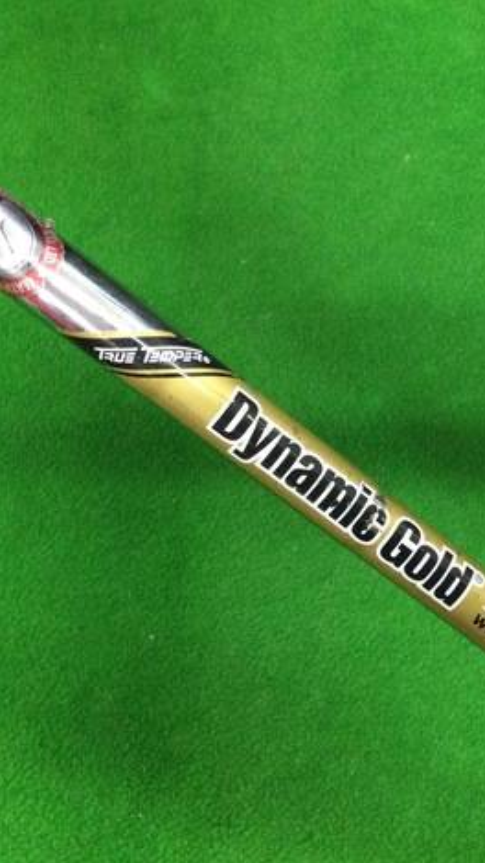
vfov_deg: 44.6
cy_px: 437
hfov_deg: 25.7
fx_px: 1053
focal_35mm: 46
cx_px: 349
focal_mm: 3.3
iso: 200
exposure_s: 1/30
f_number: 2.4
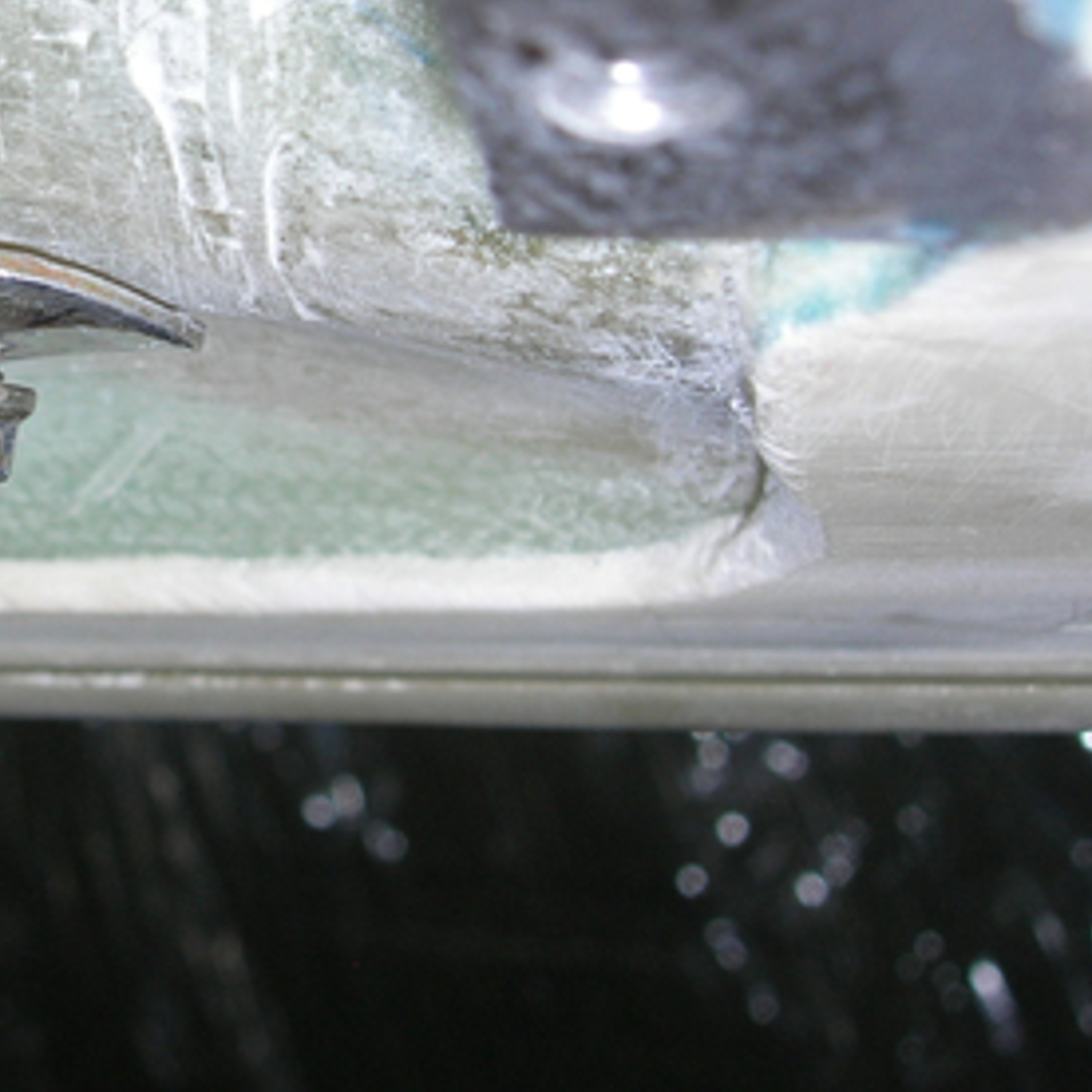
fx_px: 2784
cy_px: 210
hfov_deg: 21.4
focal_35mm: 78
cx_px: -20
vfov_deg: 21.9
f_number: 4.8
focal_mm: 7.8
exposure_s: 1/60.1
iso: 64
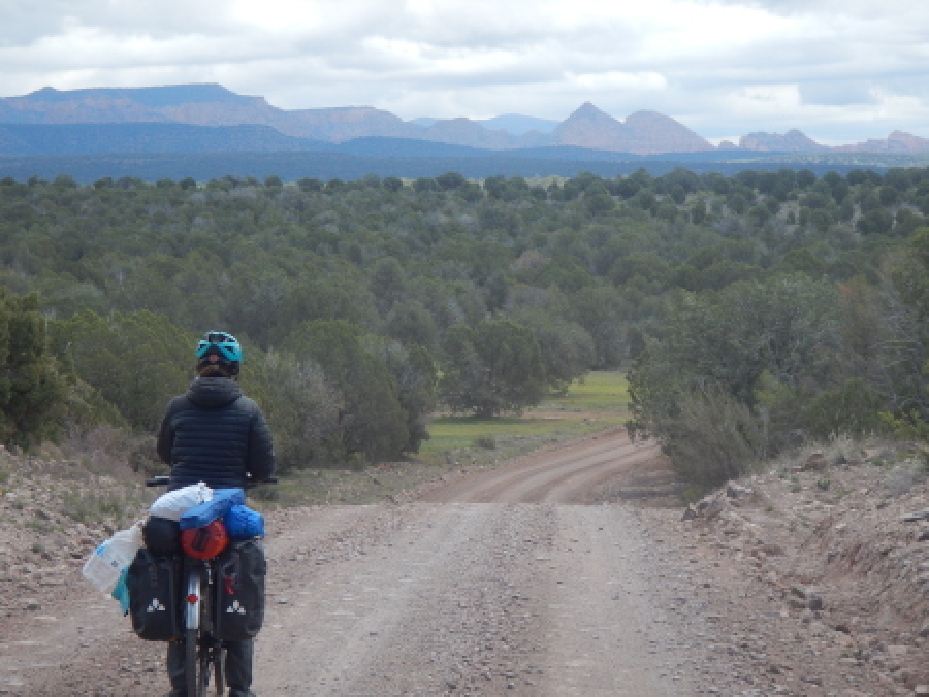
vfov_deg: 11.6
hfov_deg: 15.4
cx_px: 464
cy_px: 348
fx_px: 3437
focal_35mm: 128
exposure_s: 1/400
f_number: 4.7
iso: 125
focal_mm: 22.9
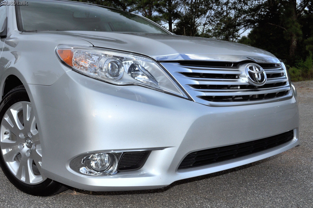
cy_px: 104
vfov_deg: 36.8
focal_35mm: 36
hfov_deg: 53.2
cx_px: 156
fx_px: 313
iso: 200
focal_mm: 24
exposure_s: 1/200
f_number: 10
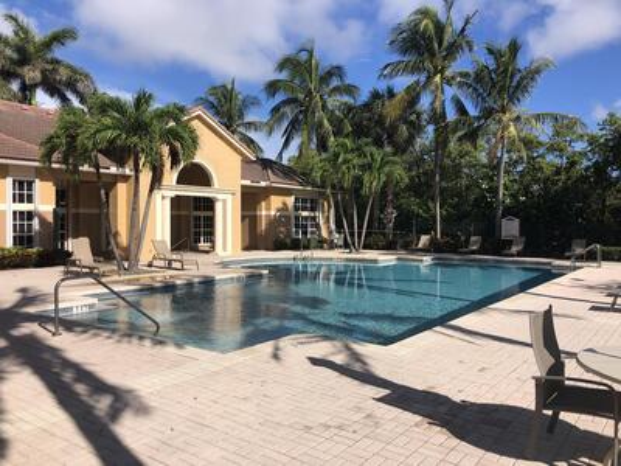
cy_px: 233
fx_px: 502
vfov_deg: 49.7
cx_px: 310
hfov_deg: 63.4
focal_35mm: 28
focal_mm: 4
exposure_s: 1/2667
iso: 20
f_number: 1.8
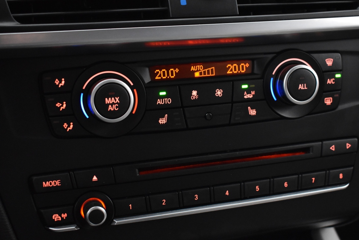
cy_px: 136
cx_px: 190
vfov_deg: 24.6
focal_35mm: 55
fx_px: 548
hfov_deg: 36.2
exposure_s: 1/20
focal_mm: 32
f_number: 4.5
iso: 3200
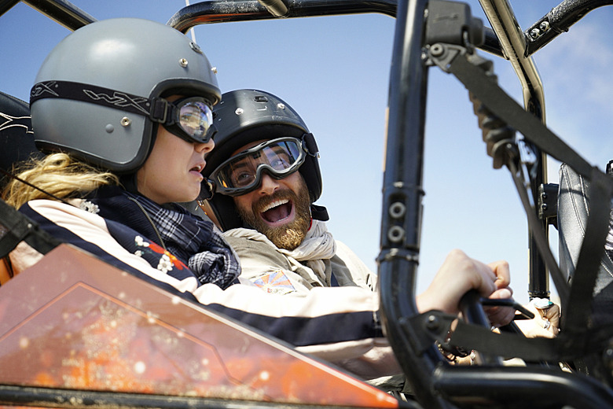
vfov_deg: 22.6
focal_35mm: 60
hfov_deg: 33.4
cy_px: 204
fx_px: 1022
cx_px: 306
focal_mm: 60
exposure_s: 1/250
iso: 400
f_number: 5.6
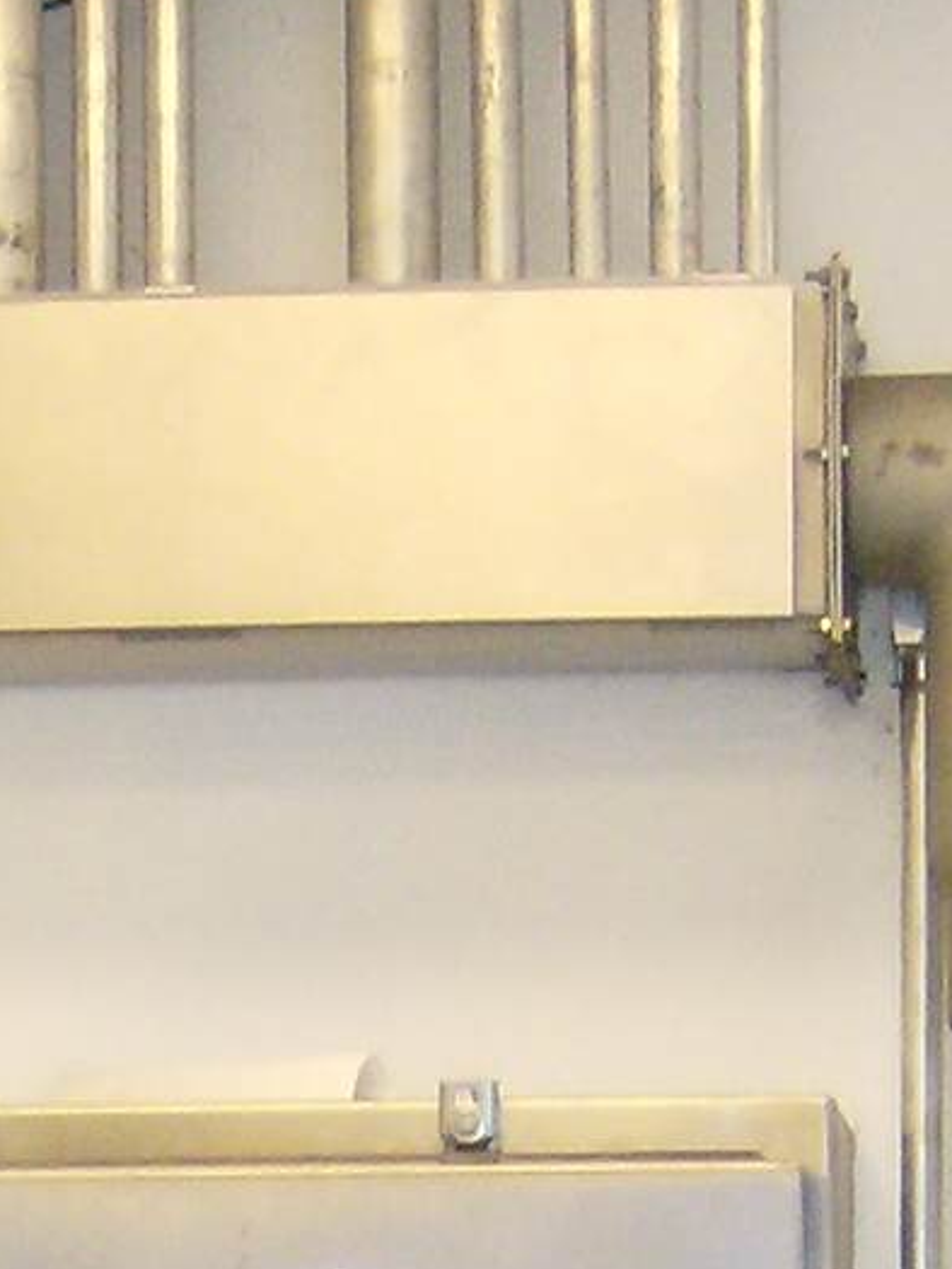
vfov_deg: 9.7
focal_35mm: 193
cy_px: 2313
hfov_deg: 7.6
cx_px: -106
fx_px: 7074
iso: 200
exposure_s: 1/60
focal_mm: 6
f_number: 2.8
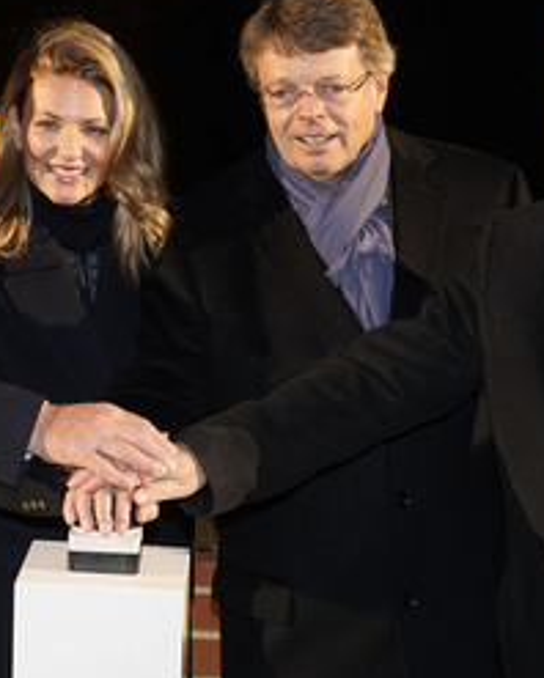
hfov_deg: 19.9
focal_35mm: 77
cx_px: 188
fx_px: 1548
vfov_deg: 24.7
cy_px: 285
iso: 1600
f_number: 5
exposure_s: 1/40
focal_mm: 45
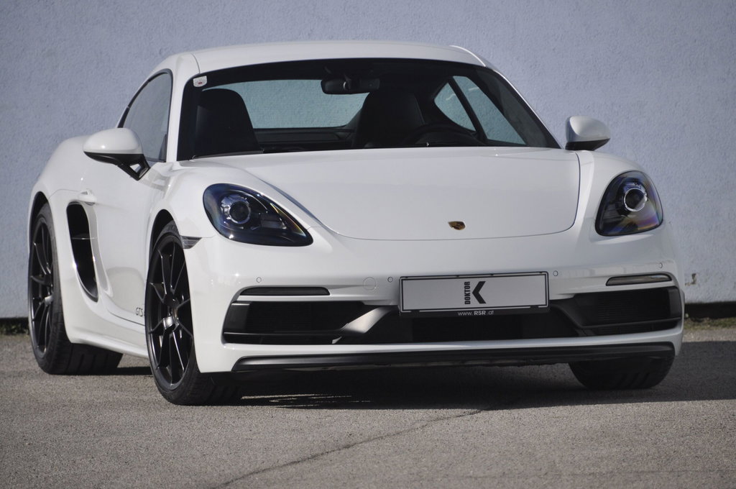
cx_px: 368
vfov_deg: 4.4
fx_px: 6432
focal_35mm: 315
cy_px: 244
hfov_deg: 6.5
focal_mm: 210
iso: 500
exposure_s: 1/1250
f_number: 6.3
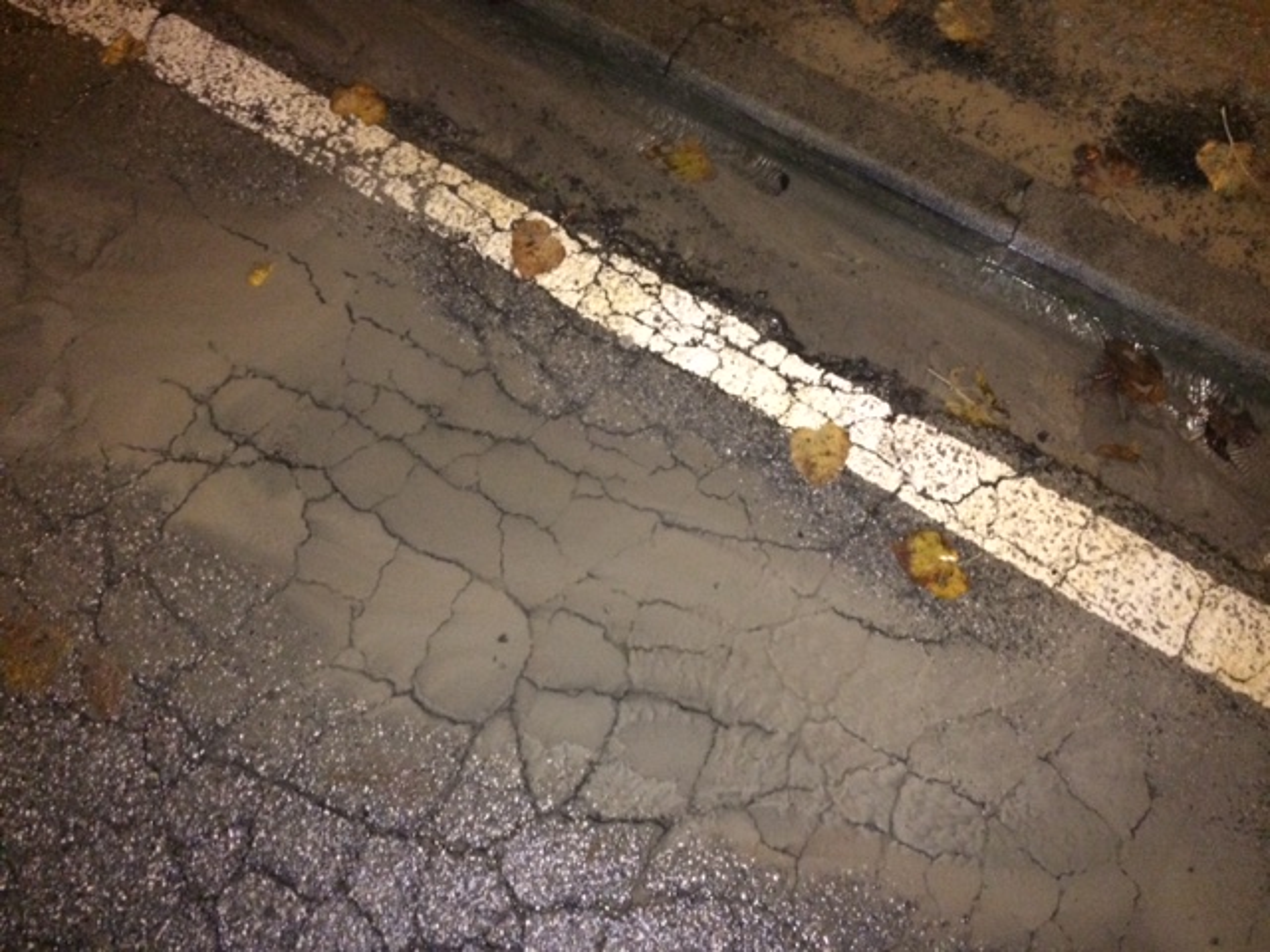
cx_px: 635
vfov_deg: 48.2
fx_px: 1064
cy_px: 476
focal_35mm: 29
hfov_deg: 61.7
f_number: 2.2
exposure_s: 1/17
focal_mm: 4.15
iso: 640
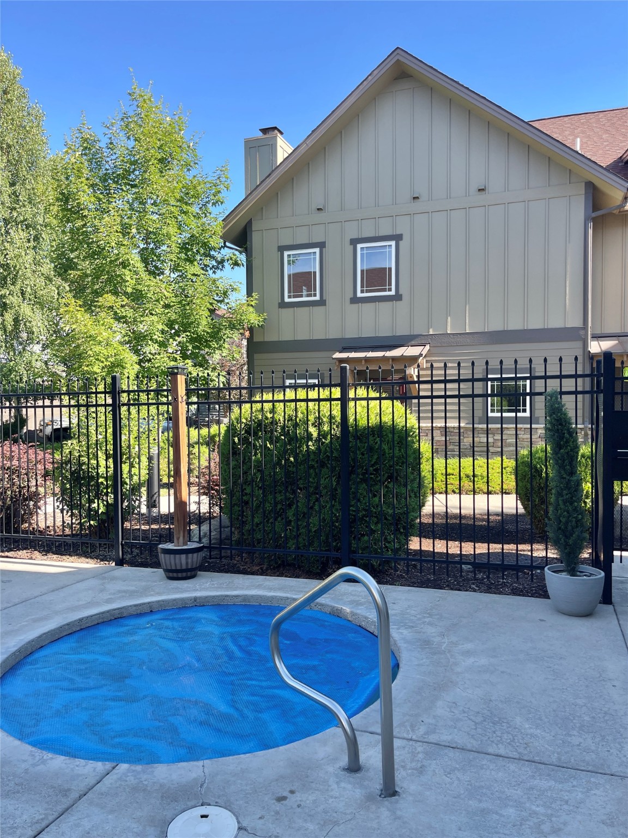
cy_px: 419
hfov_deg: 54.9
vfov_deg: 69.4
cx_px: 314
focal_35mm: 25
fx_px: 605
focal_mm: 5.1
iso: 32
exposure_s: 1/553
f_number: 1.6
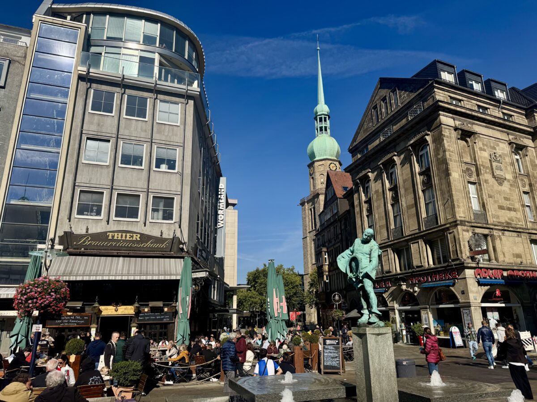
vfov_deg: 56.8
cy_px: 201
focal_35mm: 24
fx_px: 372
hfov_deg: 71.6
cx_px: 268
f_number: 1.78
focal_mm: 6.76
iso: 80
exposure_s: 1/7937
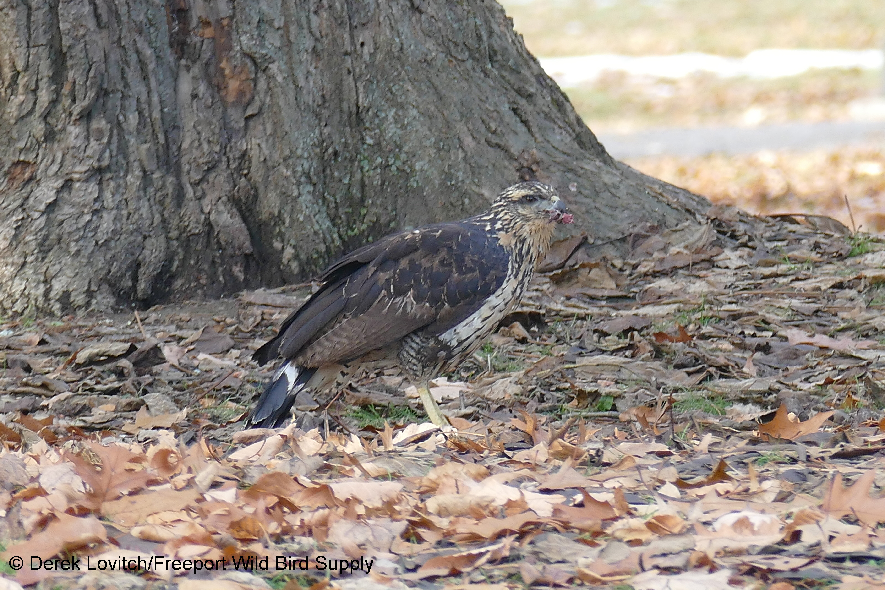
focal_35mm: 800
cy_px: 295
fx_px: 19665
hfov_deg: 2.6
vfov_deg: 1.7
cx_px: 442
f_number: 4
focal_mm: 146
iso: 200
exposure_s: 1/125
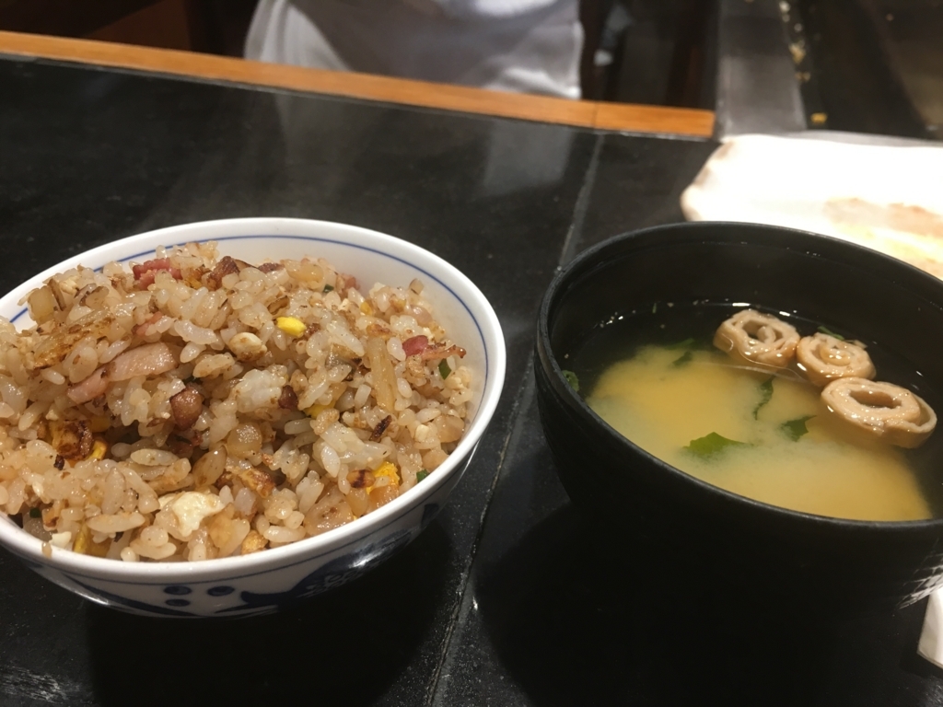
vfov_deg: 48.2
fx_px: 790
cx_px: 472
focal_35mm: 29
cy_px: 354
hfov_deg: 61.7
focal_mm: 4.15
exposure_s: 1/30
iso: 80
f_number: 2.2
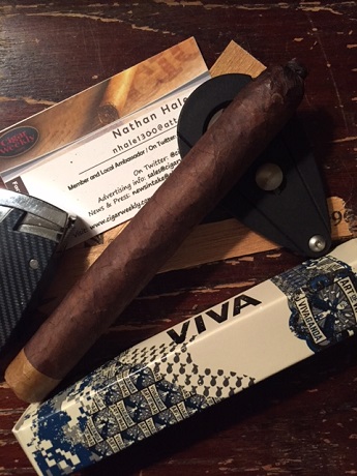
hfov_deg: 48.2
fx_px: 399
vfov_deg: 61.7
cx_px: 178
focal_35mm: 29
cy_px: 238
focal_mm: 4.15
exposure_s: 1/30
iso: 250
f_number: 2.2
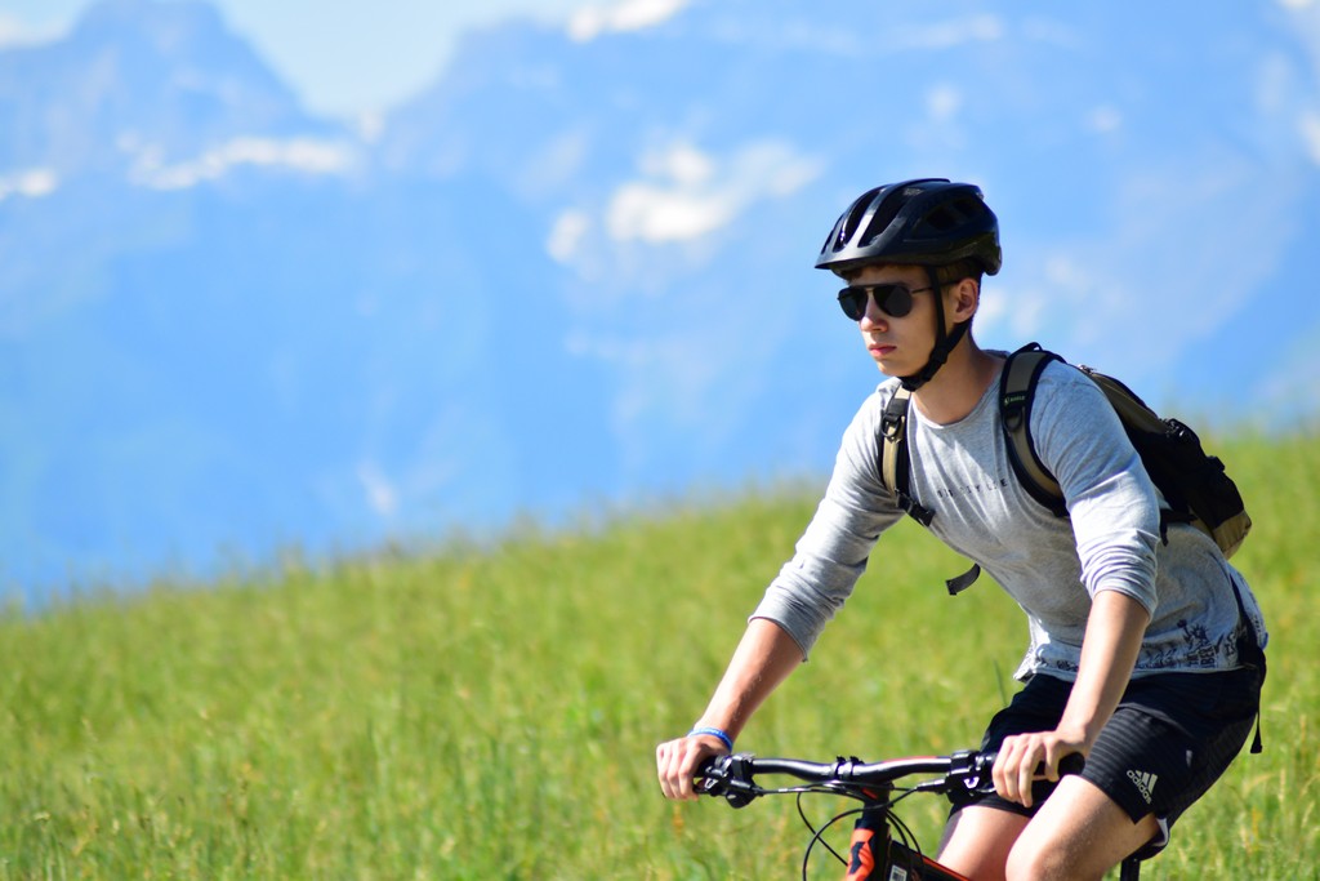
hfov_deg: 7.0
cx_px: 660
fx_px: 10726
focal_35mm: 292
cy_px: 440
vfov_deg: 4.7
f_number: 4.8
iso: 320
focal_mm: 195
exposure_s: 1/1250
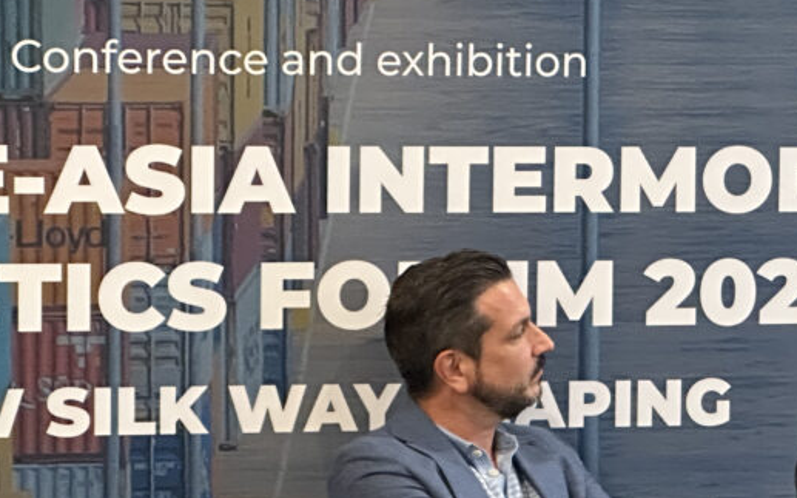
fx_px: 3974
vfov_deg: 7.2
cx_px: 652
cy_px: 327
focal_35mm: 183
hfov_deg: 11.4
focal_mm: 9
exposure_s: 1/49
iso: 500
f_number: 2.8
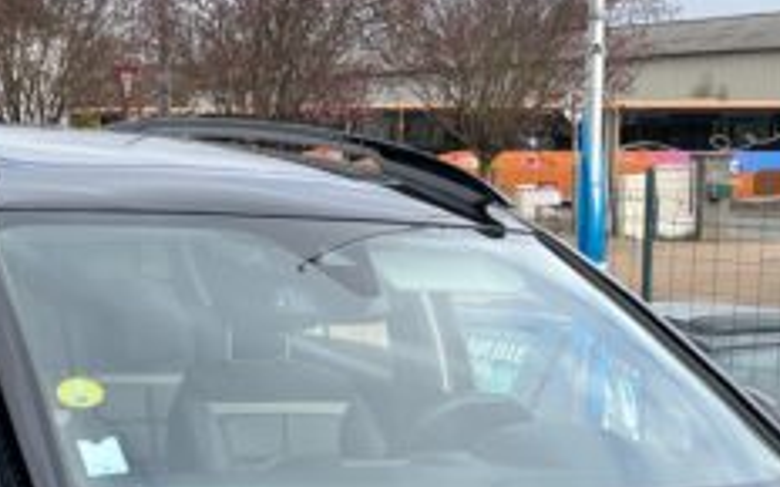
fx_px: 2019
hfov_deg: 21.8
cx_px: 276
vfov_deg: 13.2
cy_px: 668
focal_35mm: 95
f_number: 1.6
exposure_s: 1/1075
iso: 50
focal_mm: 5.1
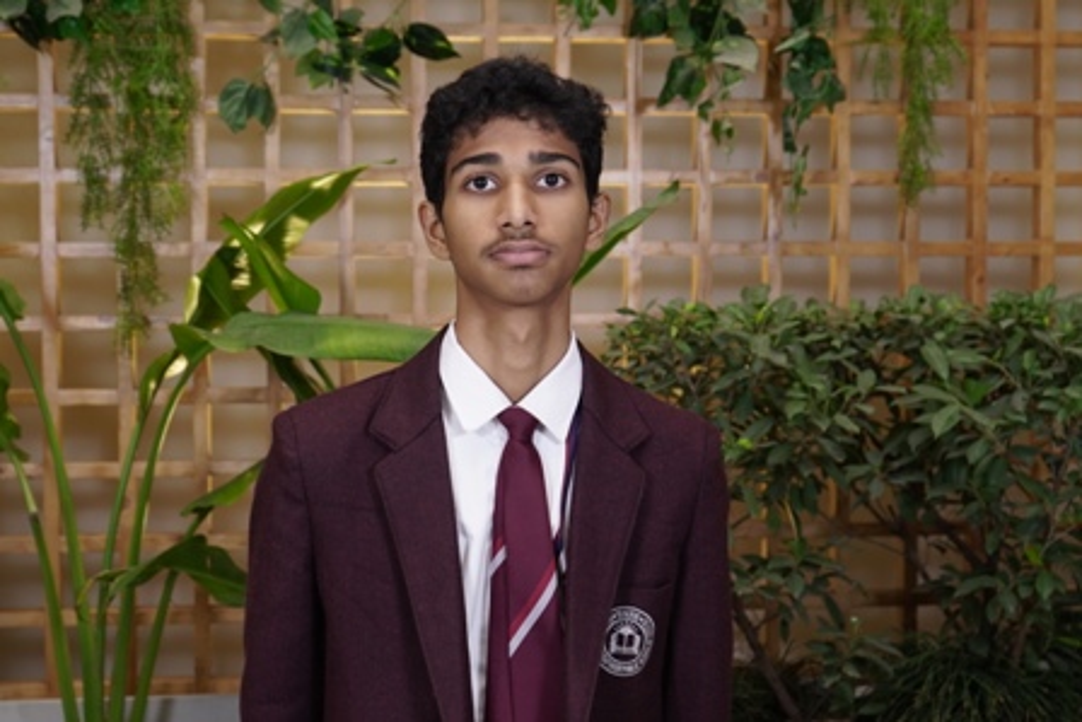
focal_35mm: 58
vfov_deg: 23.4
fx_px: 1744
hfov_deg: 34.5
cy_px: 361
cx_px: 541
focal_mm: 39
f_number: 4.5
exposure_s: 1/80
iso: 320
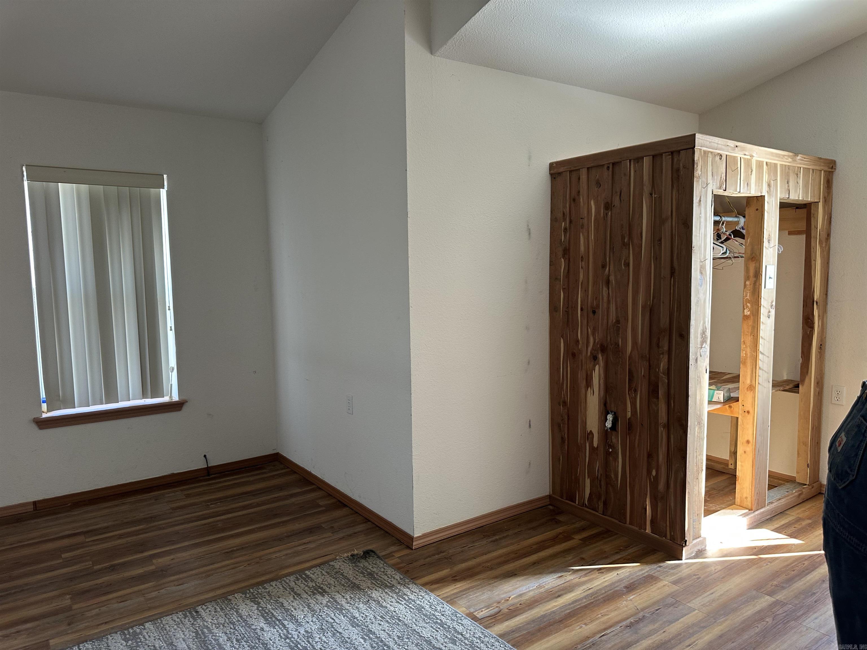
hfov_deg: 71.6
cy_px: 325
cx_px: 434
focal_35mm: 24
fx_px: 601
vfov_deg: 56.8
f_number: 1.78
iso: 125
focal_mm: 6.86
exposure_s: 1/60
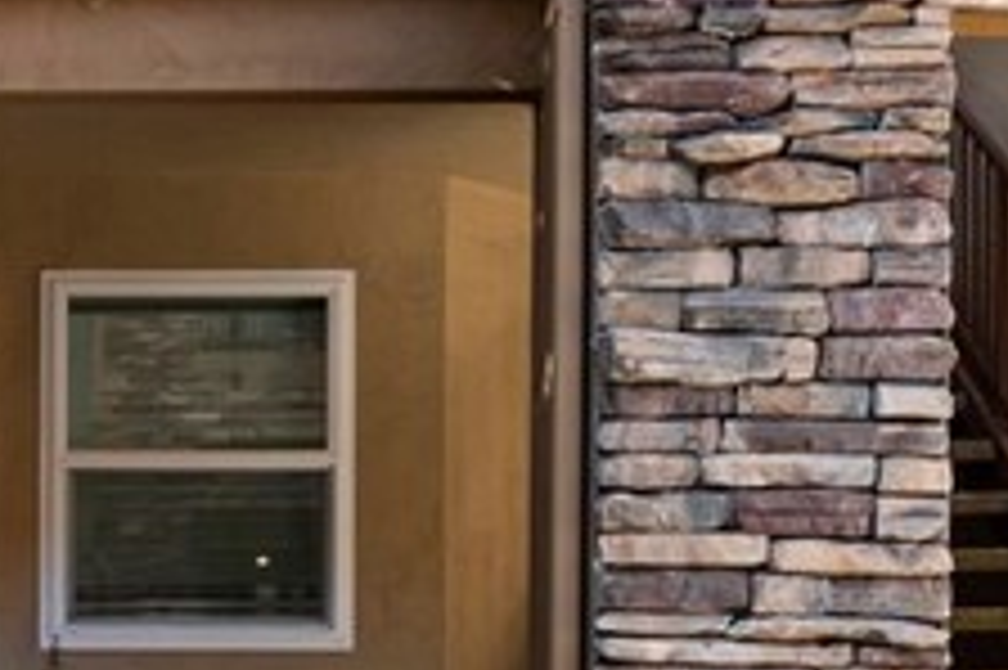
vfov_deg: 18.3
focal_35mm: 73
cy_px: 627
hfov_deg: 26.8
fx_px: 2042
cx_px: 112
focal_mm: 16
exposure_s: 1/100
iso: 500
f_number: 9
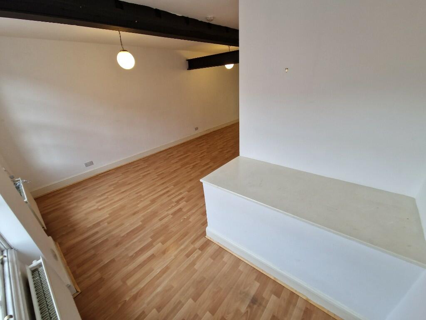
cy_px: 160
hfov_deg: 106.2
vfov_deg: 89.9
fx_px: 160
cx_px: 213
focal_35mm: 13
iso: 100
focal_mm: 2.2
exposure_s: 1/50
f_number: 2.2
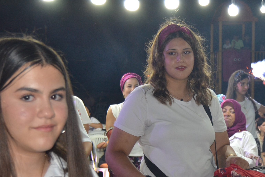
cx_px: 192
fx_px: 640
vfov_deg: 15.6
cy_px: 153
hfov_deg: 23.2
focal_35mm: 87
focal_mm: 26
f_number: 4
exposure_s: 1/60
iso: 640
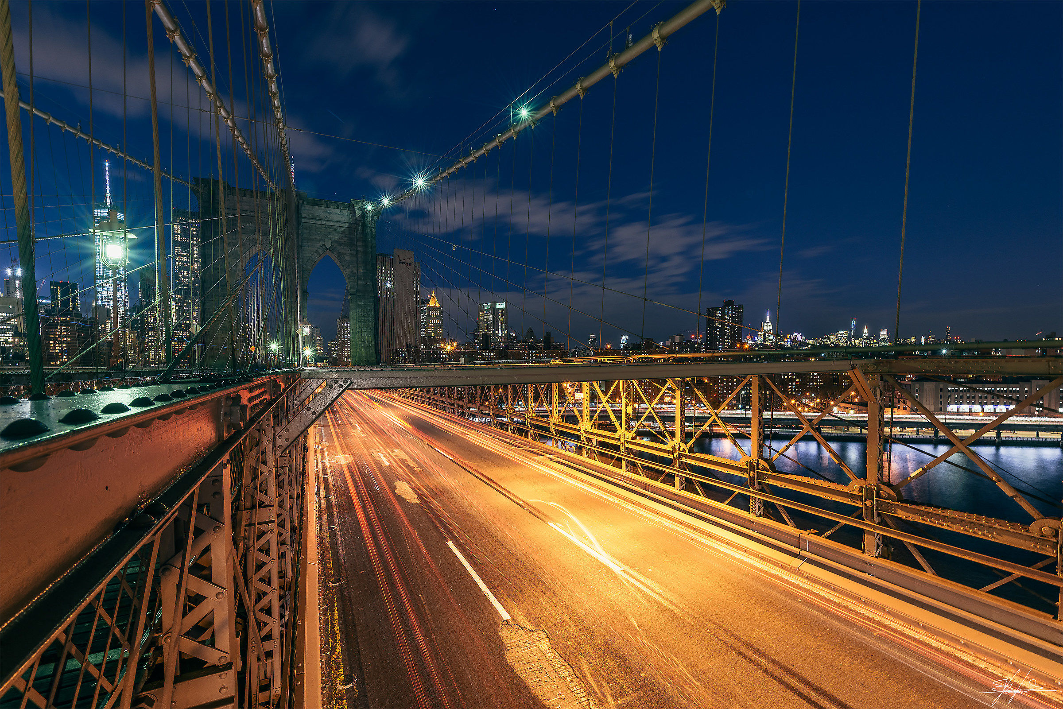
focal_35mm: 14
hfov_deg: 104.2
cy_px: 354
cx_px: 532
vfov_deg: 81.2
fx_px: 413
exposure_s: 15
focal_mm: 14
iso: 64
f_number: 11
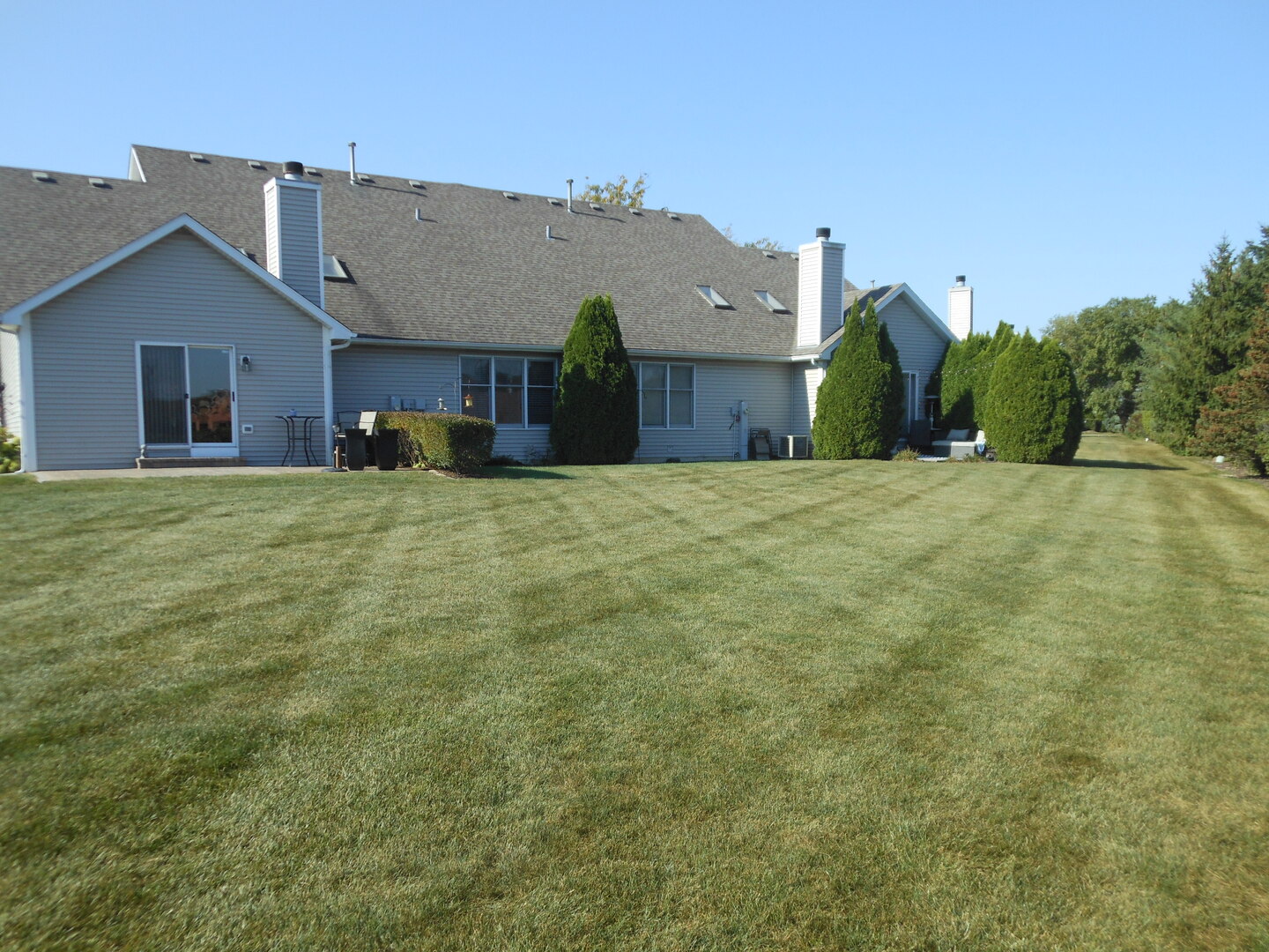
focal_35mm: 29
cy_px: 476
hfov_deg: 61.7
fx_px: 1063
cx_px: 634
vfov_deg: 48.2
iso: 80
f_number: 3.3
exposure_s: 1/640
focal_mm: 5.2
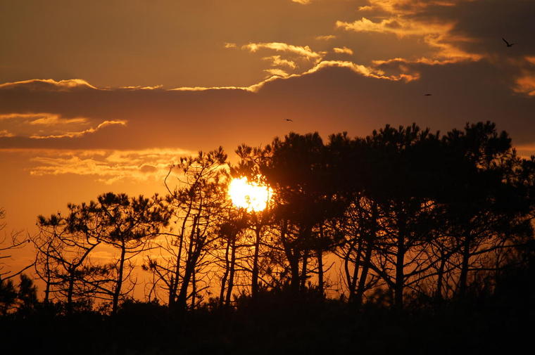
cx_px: 268
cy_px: 178
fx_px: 4453
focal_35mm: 300
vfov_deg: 4.6
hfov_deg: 6.9
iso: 220
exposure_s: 1/2000
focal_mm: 200
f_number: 5.6
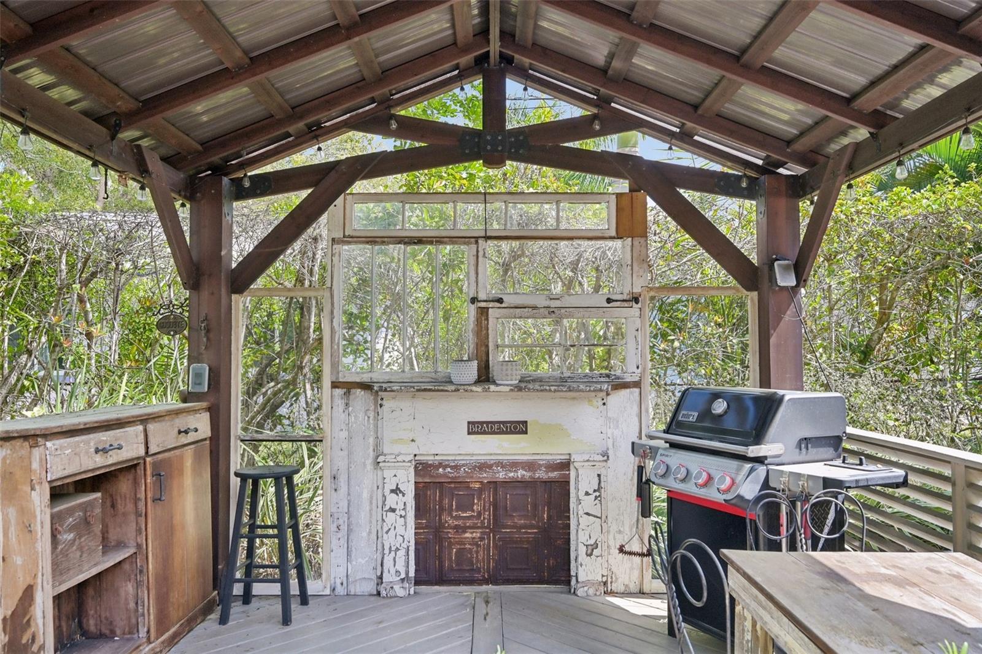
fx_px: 723
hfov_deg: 68.4
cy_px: 327
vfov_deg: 48.7
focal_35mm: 26
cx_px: 491
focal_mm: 26.5
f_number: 8
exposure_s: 1/200
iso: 400
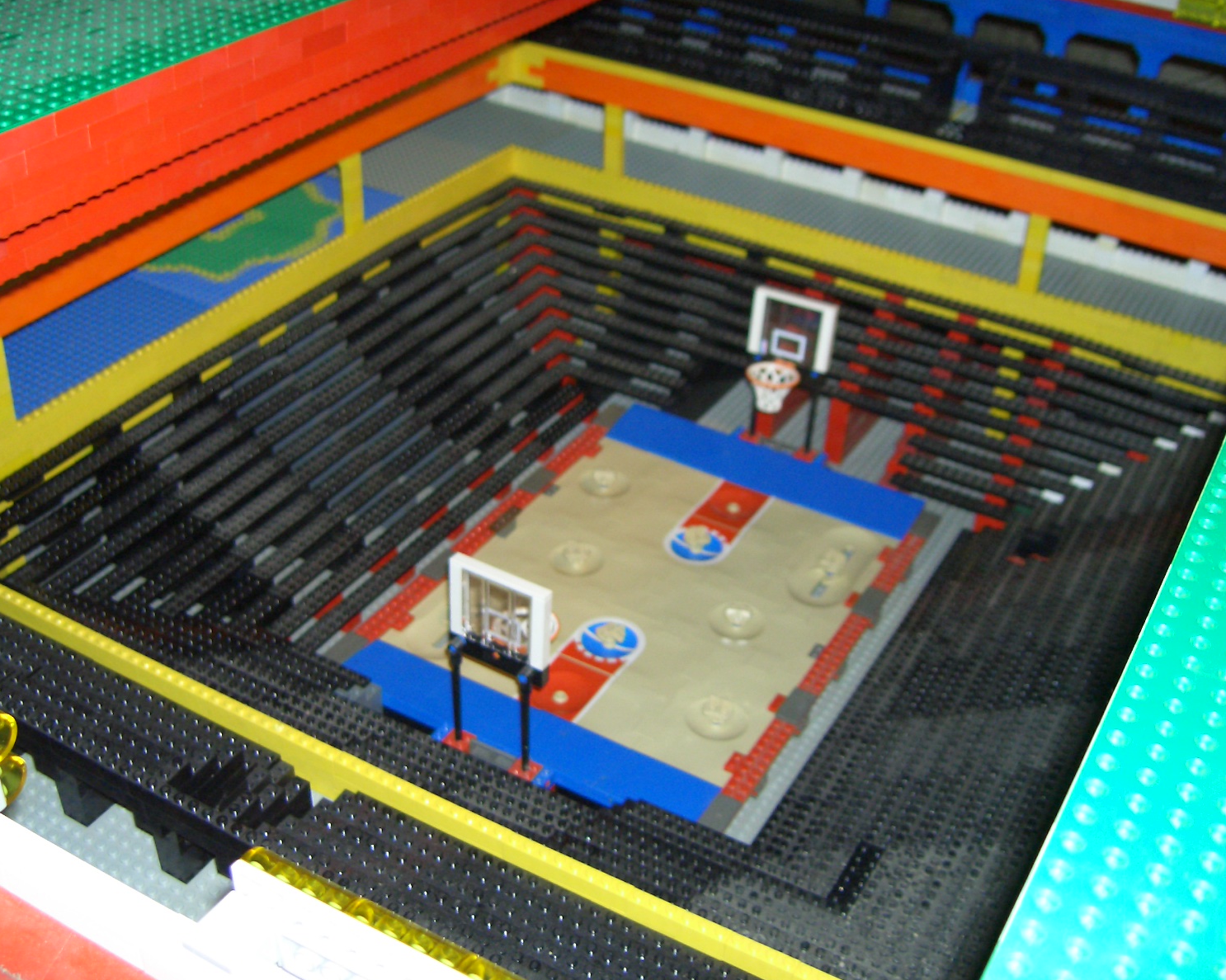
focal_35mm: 41
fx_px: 1487
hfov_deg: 44.8
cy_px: 491
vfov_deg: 36.5
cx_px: 586
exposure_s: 1/60
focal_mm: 8
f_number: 2.8
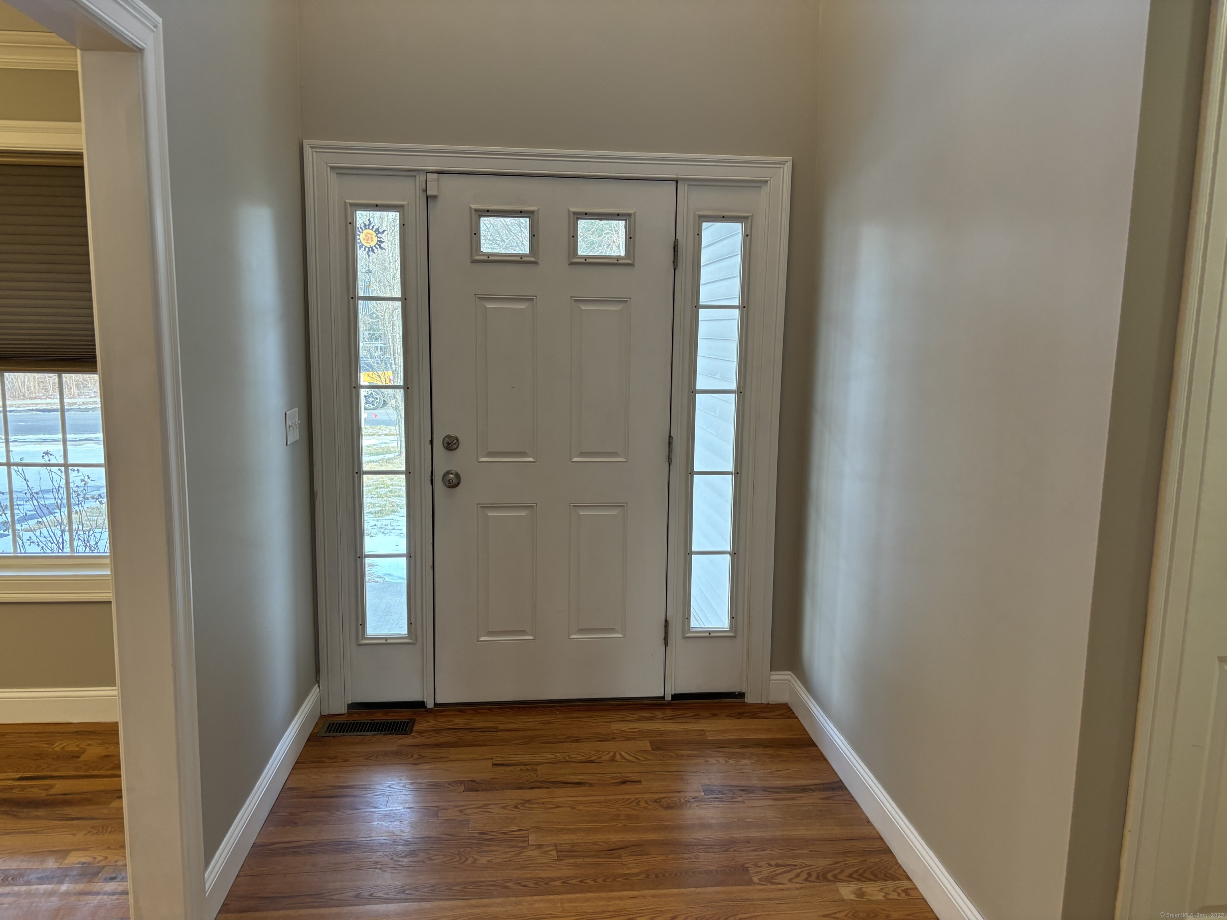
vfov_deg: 53.1
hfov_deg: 67.3
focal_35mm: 26
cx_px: 614
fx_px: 922
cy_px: 460
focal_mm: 5.96
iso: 100
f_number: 1.6
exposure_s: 1/60
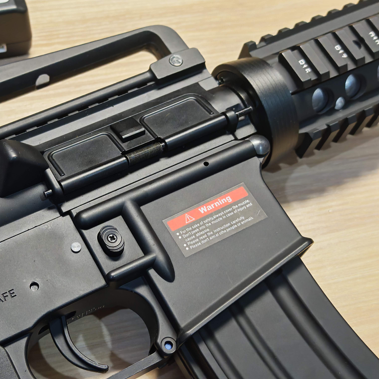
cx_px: 126
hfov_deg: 29.8
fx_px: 706
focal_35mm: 57
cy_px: 189
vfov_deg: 30.0
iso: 200
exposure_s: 1/100
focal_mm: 6.83
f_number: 2
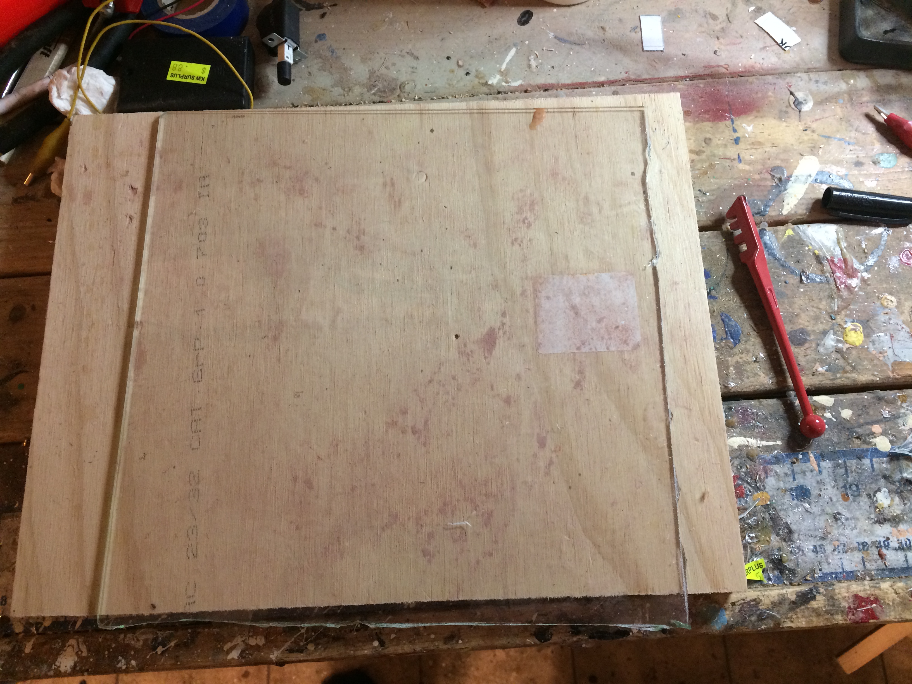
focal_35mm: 29
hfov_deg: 61.7
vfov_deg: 48.2
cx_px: 456
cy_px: 342
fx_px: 764
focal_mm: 4.15
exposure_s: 1/30
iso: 160
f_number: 2.2
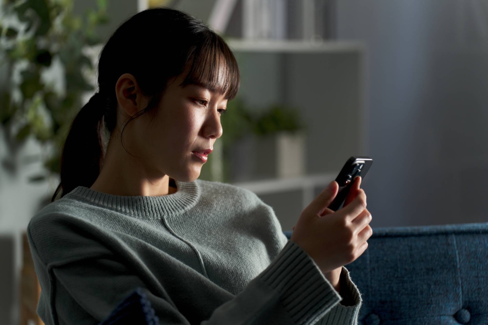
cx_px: 244
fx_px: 1423
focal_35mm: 105
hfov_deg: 19.5
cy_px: 162
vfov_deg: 13.0
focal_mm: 105
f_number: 2.8
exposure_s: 1/125
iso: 200
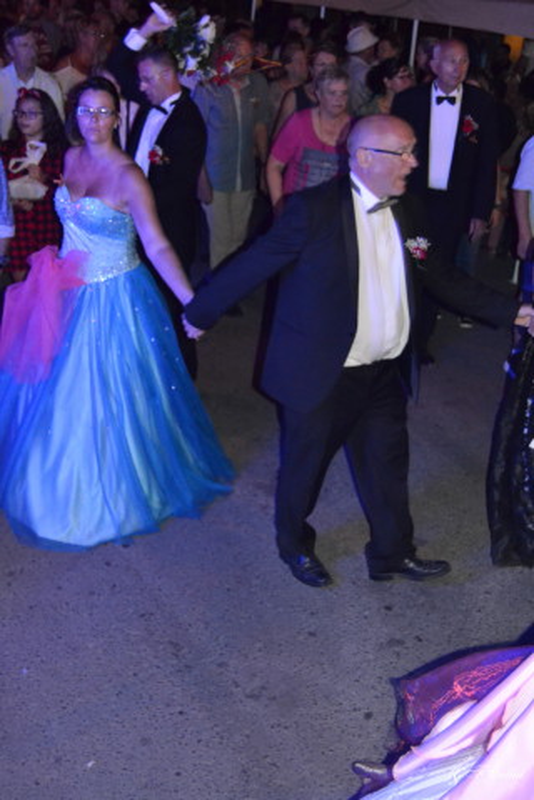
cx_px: 267
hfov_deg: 29.9
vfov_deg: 43.6
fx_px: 1001
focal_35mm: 45
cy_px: 400
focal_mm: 30
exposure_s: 1/60
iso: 3200
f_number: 4.2
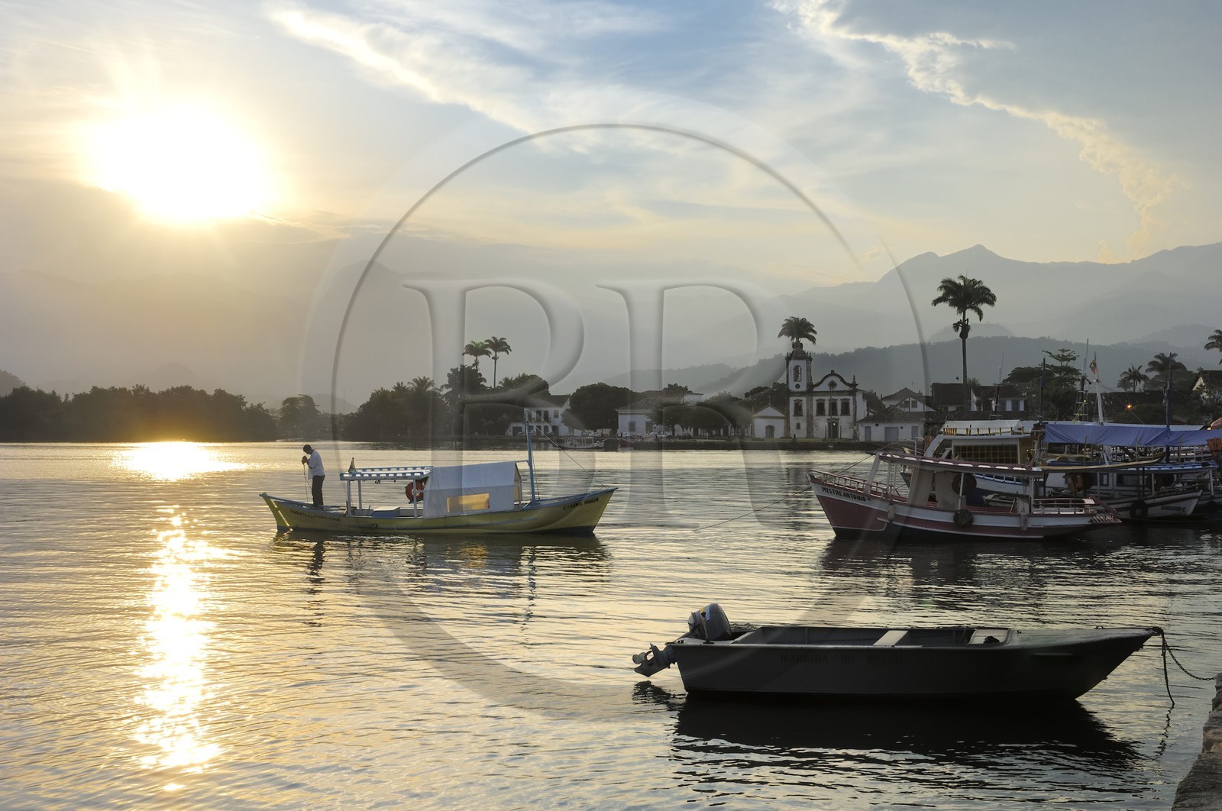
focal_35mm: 46
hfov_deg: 42.4
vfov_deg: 28.9
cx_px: 611
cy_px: 406
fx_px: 1576
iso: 100
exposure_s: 1/160
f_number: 13
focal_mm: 31
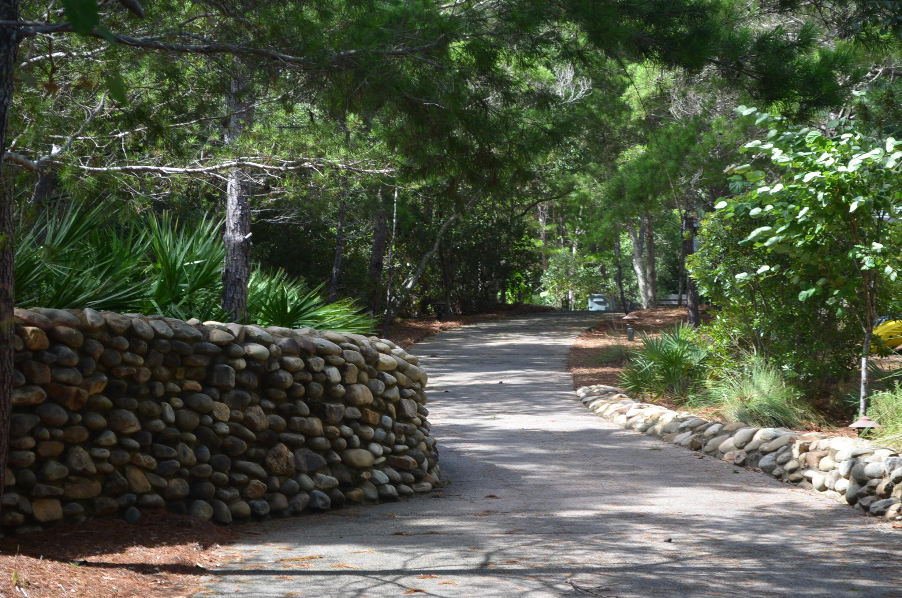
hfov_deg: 24.7
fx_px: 2063
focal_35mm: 82
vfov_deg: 16.5
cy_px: 299
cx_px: 451
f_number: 5.6
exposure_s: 1/60
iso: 100
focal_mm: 55
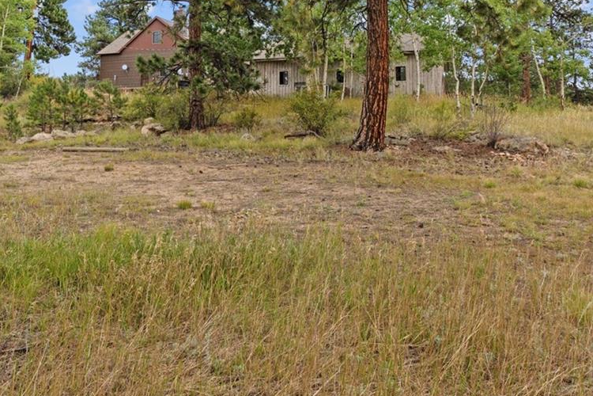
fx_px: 527
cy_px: 73
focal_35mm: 32
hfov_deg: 58.3
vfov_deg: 39.3
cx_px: 240
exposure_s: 1/80
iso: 250
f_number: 9
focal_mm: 10
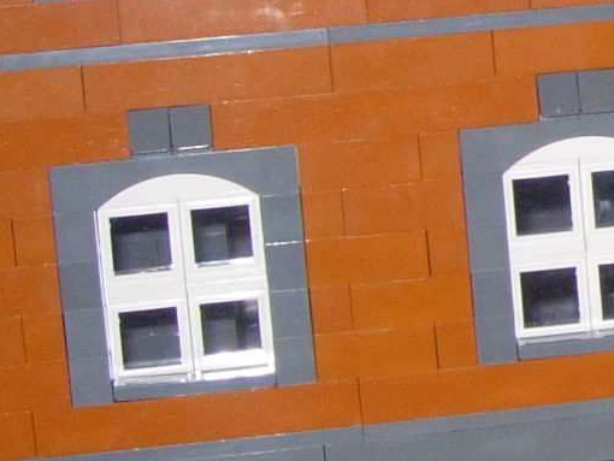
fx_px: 3425
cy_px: 4
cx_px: 1313
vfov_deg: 7.7
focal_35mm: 193
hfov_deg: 9.4
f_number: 2.8
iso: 79
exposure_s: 1/64
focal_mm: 7.8
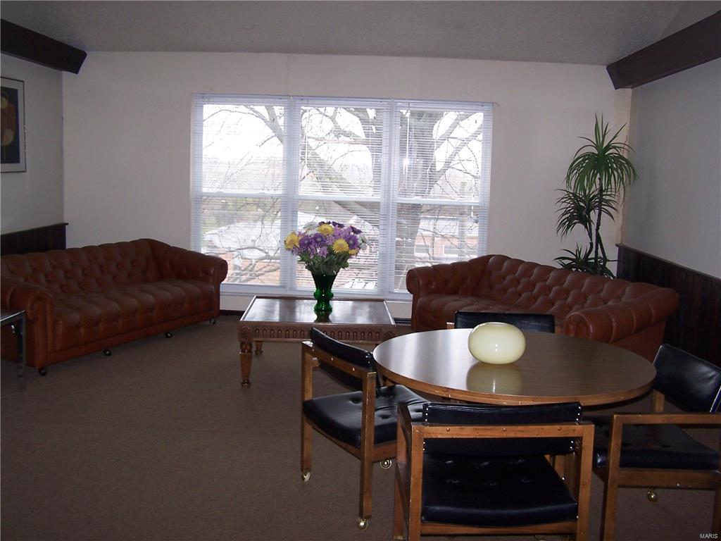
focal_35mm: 38
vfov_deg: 37.7
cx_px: 360
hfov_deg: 49.0
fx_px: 791
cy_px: 270
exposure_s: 1/60
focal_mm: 6.3
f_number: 2.8
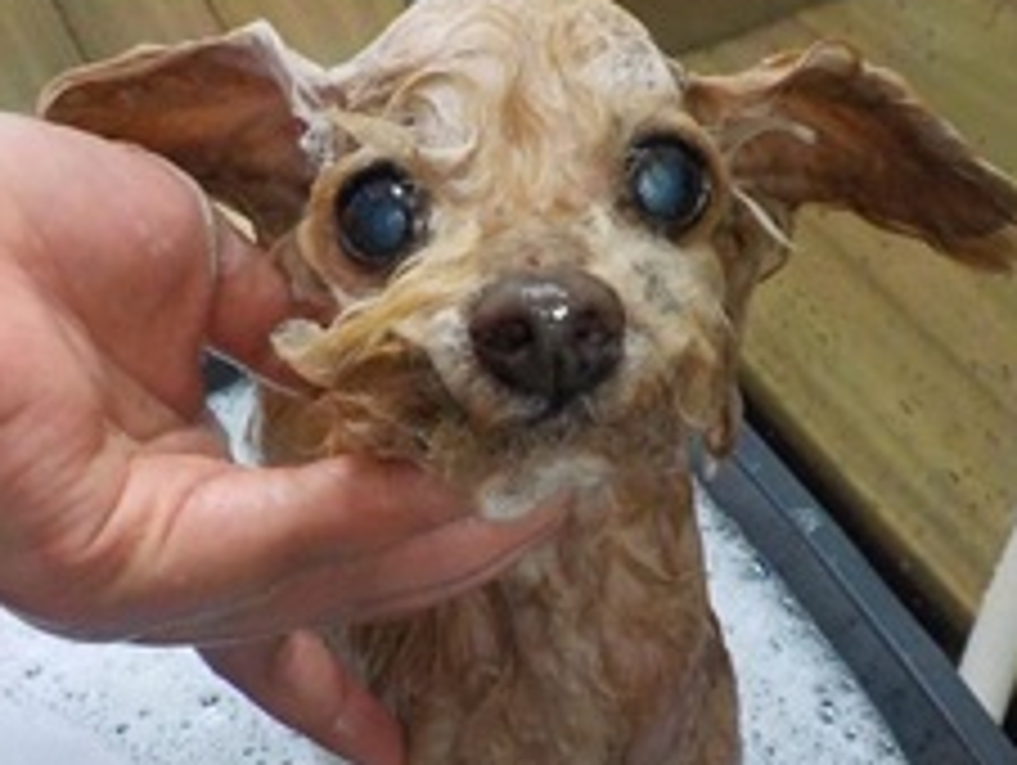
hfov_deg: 36.1
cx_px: 513
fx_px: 1559
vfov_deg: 27.6
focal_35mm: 53
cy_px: 400
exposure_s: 1/50
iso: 800
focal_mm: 4.1
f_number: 3.3
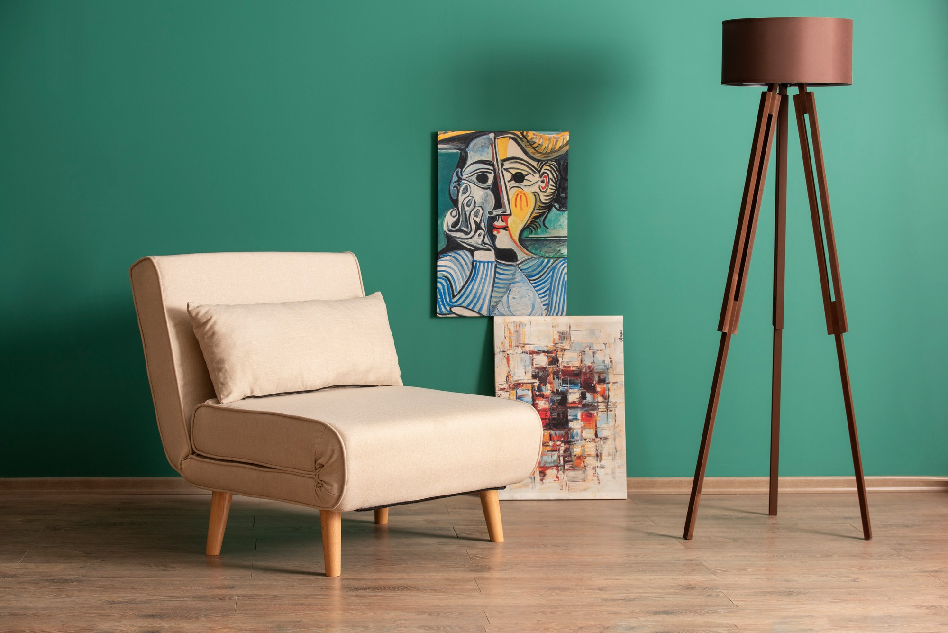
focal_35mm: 70
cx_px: 474
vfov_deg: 19.5
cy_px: 316
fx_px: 1844
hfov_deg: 28.8
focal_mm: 70
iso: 160
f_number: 7.1
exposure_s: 1/160
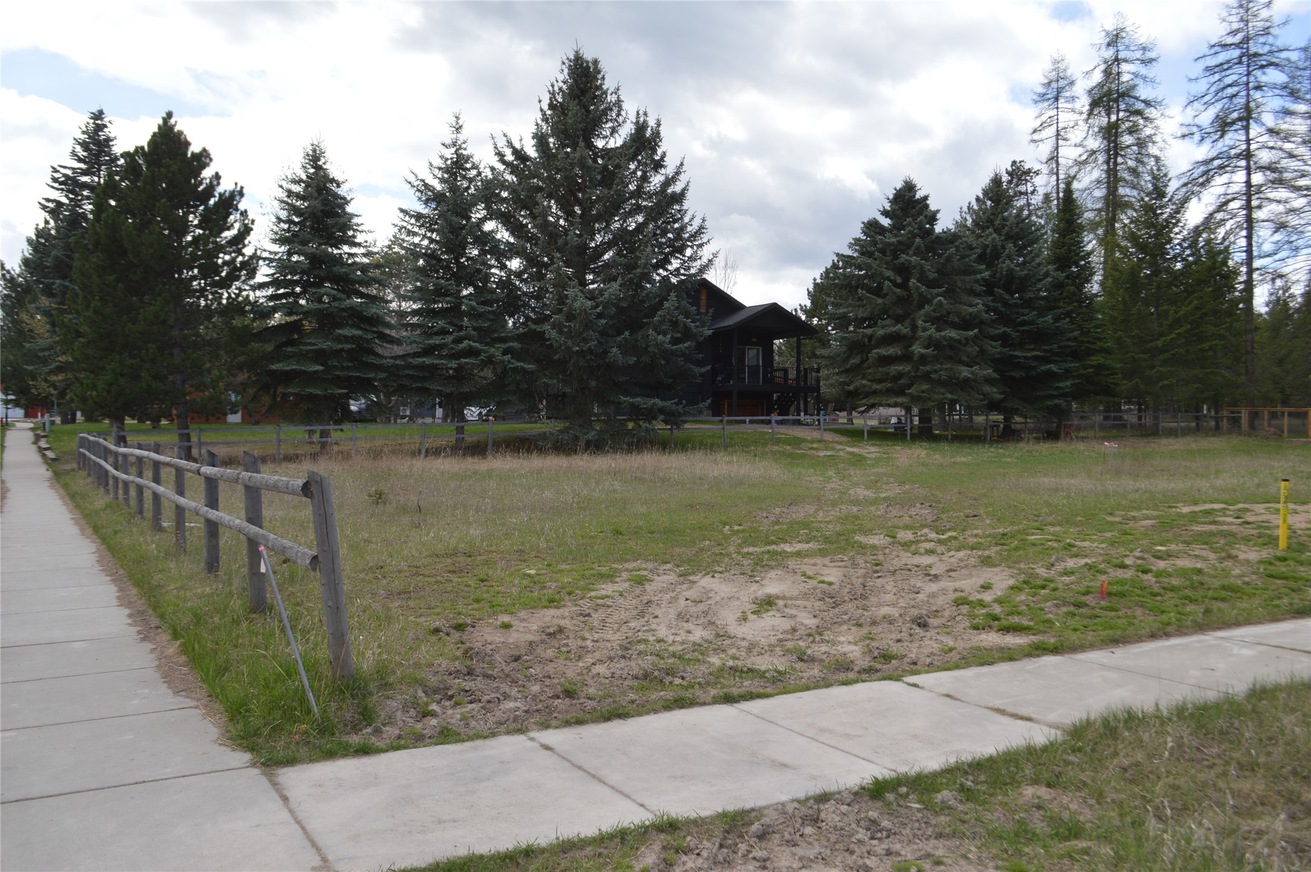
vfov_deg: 43.5
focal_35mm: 30
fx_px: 1091
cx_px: 656
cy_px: 436
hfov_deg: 62.0
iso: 100
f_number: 7.1
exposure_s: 1/200
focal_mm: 20
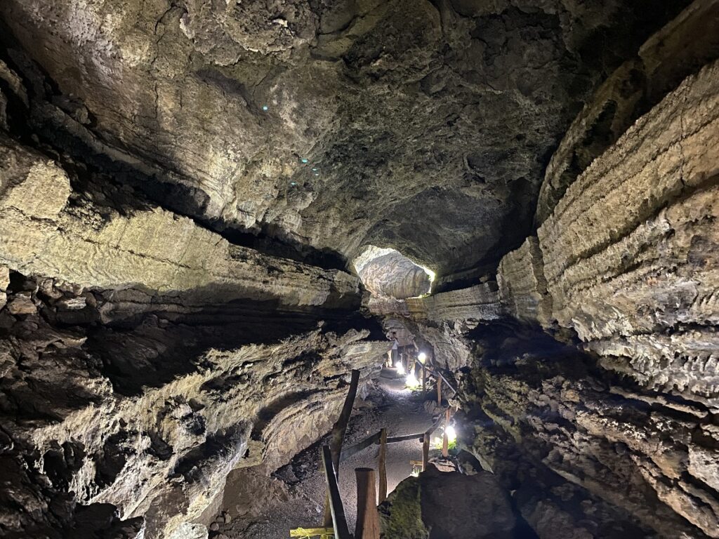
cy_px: 270
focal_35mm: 26
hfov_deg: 67.3
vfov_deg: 53.1
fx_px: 540
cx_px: 360
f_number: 1.8
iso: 640
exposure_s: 1/8
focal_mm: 4.25
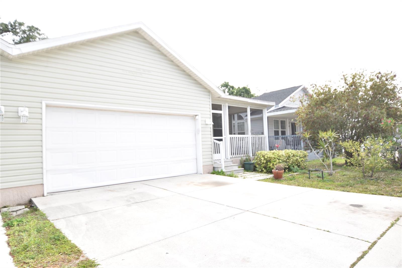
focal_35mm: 22
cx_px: 201
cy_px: 134
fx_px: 251
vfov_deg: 56.1
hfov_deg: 77.3
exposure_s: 1/200
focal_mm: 15
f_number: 11
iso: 100
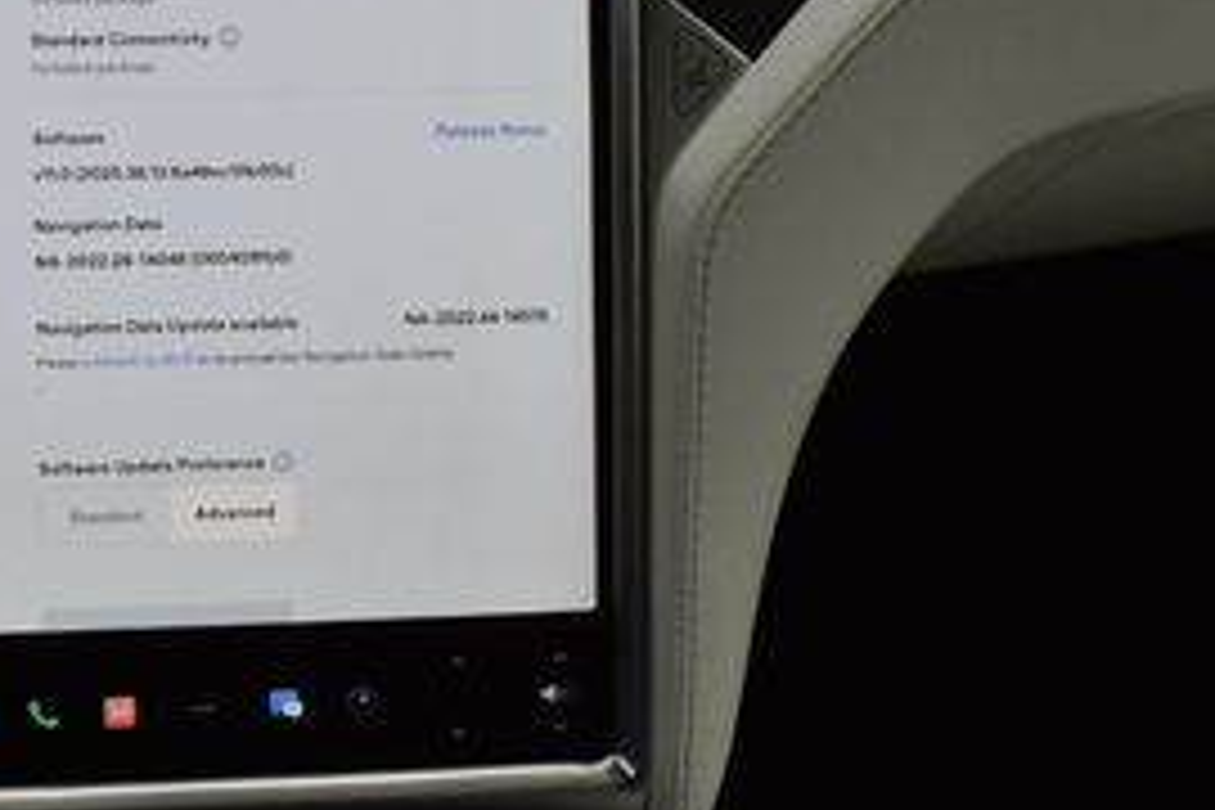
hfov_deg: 30.9
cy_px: 104
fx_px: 2160
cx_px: 315
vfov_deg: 20.9
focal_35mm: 64
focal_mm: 18
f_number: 6.3
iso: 200
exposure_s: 1/250
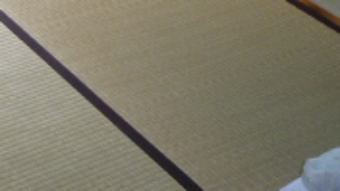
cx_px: -197
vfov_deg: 10.7
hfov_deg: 18.6
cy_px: -251
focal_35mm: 99
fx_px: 893
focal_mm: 4.4
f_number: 2.8
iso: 100
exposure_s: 1/30
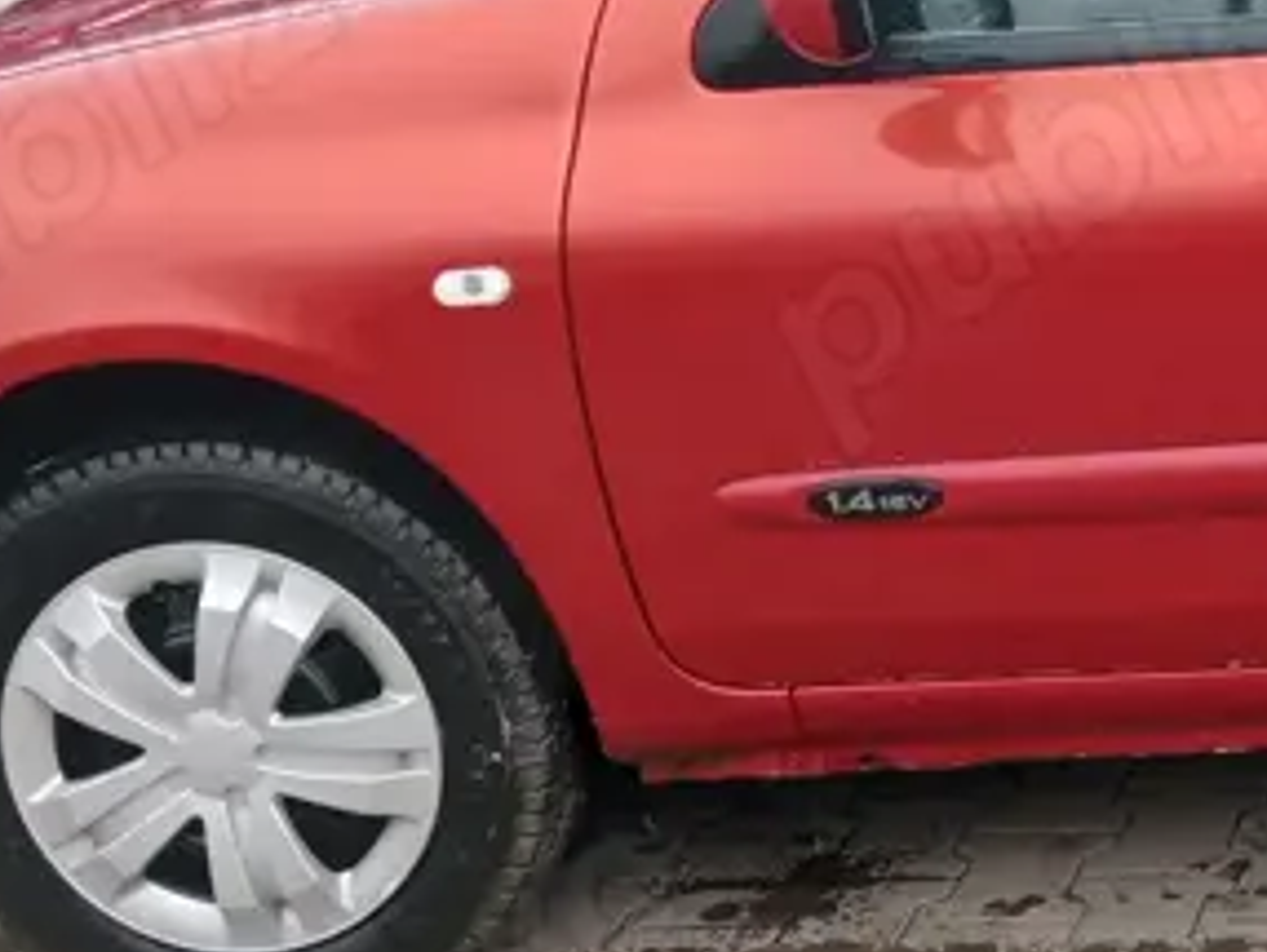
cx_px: 1759
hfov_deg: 18.3
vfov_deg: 15.0
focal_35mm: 98
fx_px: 3590
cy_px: 135
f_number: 1.8
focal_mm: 4.04
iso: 111
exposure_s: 1/120
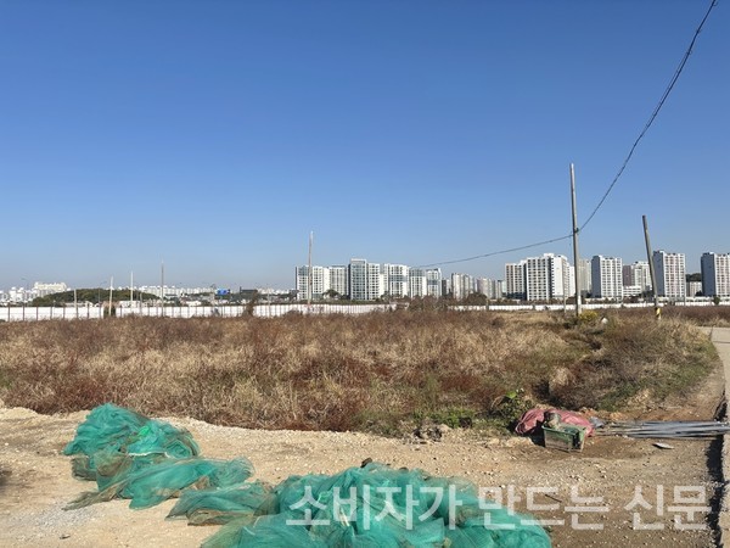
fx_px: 548
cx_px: 365
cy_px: 274
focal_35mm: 26
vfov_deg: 53.1
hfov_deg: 67.3
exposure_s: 1/4854
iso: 50
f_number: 1.6
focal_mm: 5.96
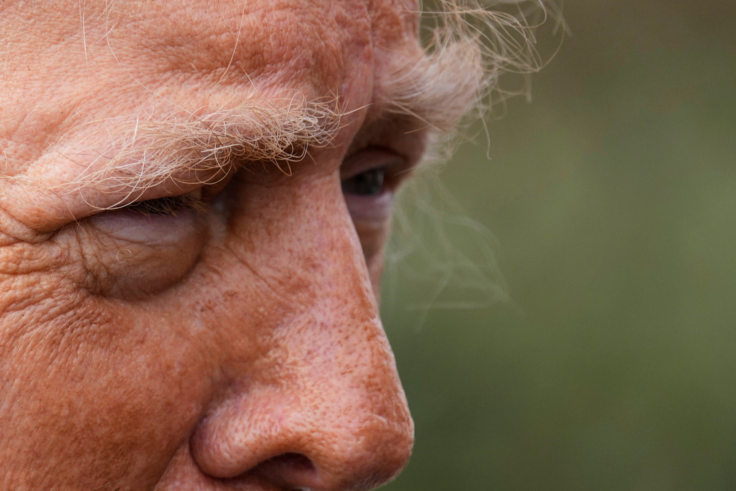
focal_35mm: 1528
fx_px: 31237
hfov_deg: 1.3
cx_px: 97
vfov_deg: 0.9
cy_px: 317
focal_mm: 600
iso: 400
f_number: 6.3
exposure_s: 1/800
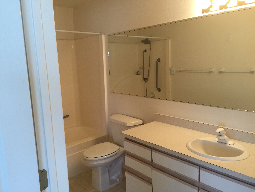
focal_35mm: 29
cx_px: 128
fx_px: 214
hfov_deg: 61.7
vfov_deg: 48.2
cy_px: 96
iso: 40
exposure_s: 1/30
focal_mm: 4.15
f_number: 2.2
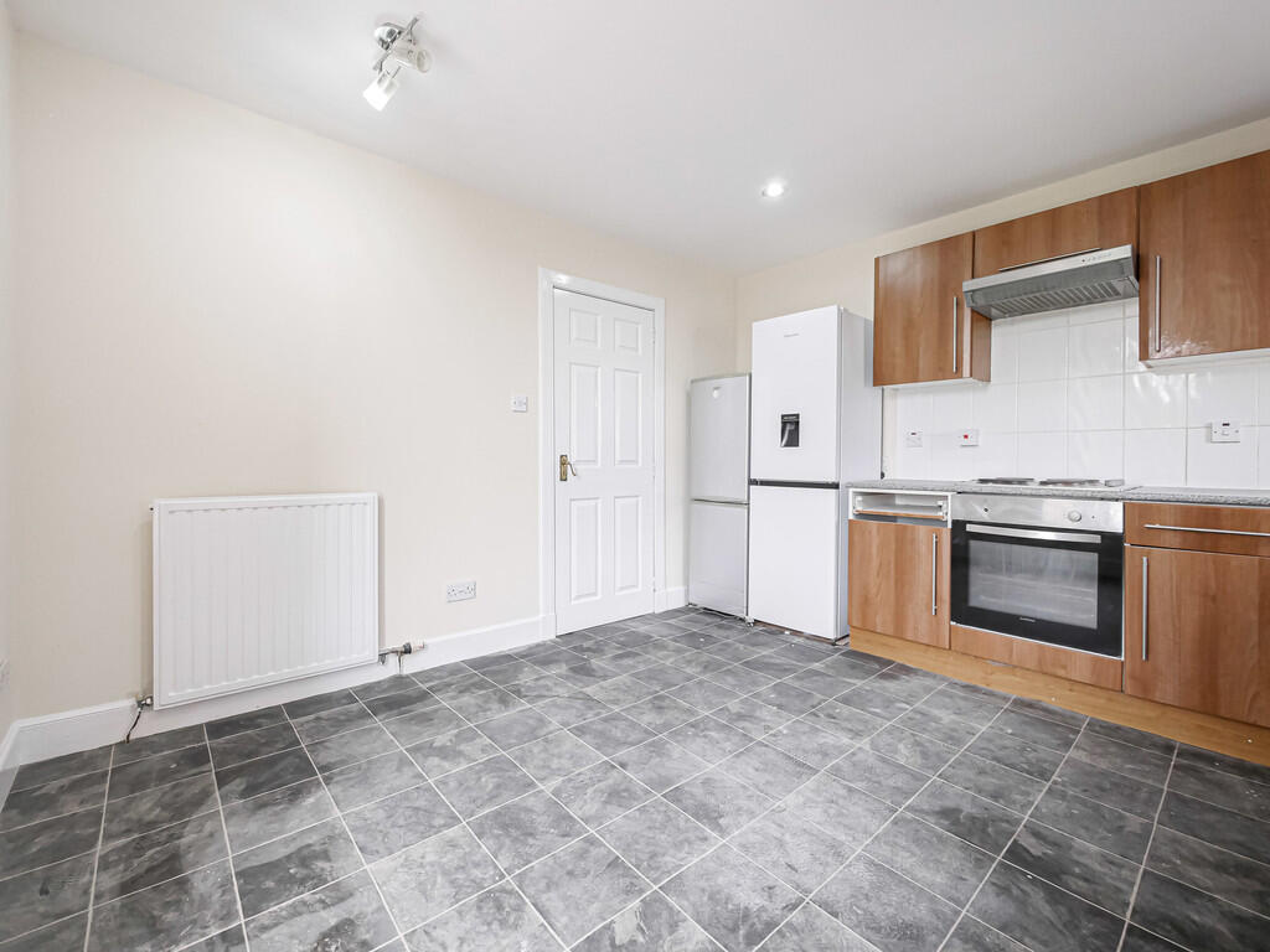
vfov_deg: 85.7
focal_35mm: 14
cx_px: 635
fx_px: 514
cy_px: 476
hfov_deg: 102.1
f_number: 4
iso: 1250
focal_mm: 7
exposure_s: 1/60
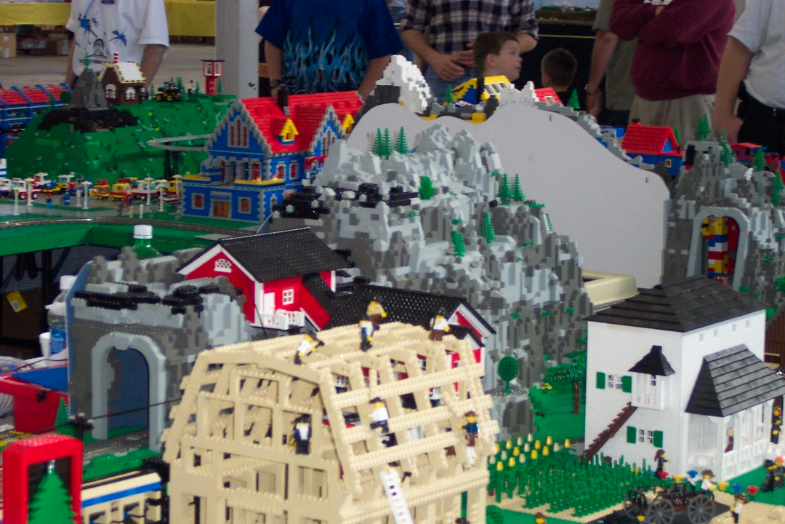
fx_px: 2202
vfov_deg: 13.6
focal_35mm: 101
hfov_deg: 20.2
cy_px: 262
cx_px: 392
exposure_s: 1/90
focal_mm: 21.3
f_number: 4.8
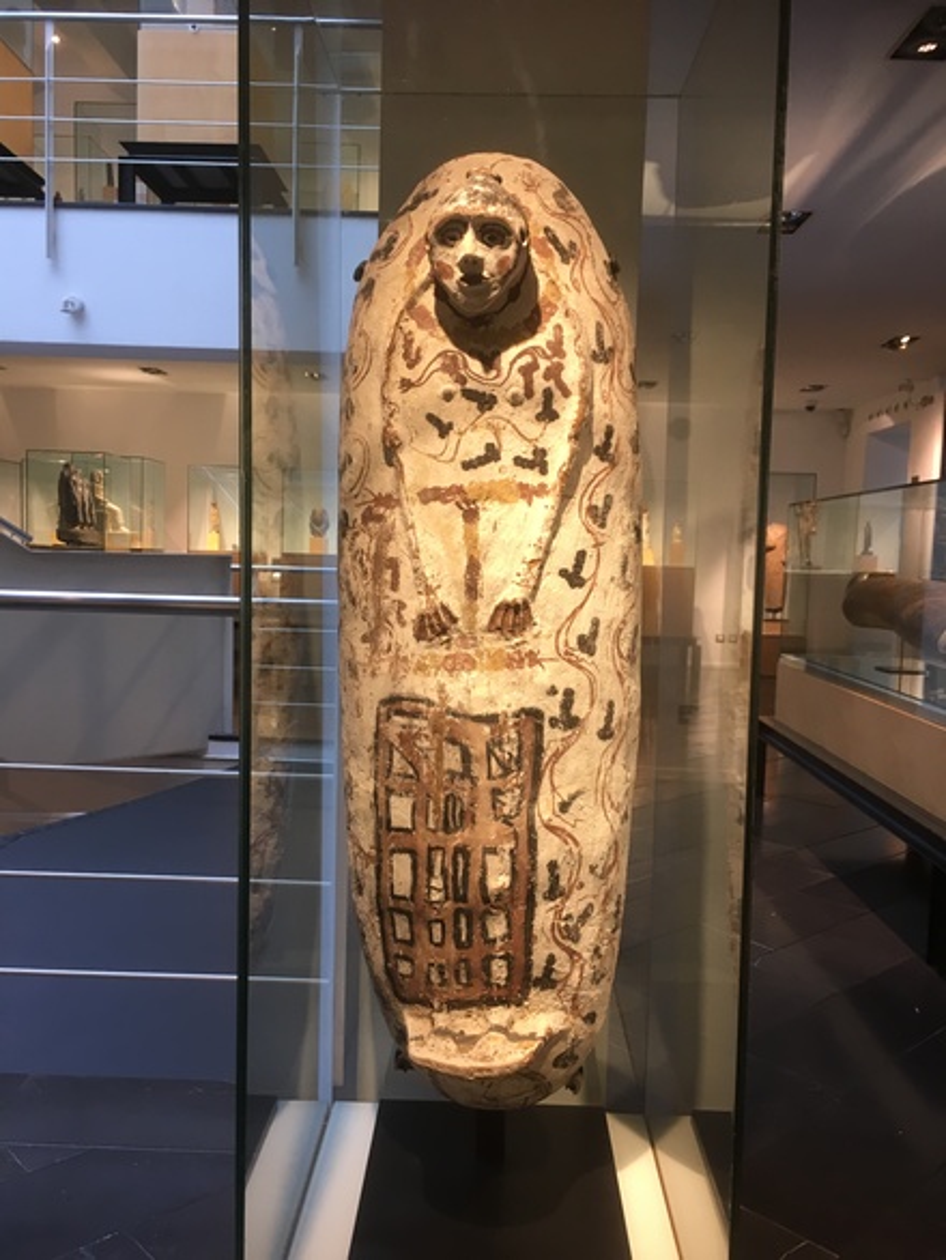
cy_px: 630
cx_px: 473
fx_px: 1056
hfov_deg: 48.3
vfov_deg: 61.6
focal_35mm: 29
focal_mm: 4.15
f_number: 2.2
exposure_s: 1/33
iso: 80
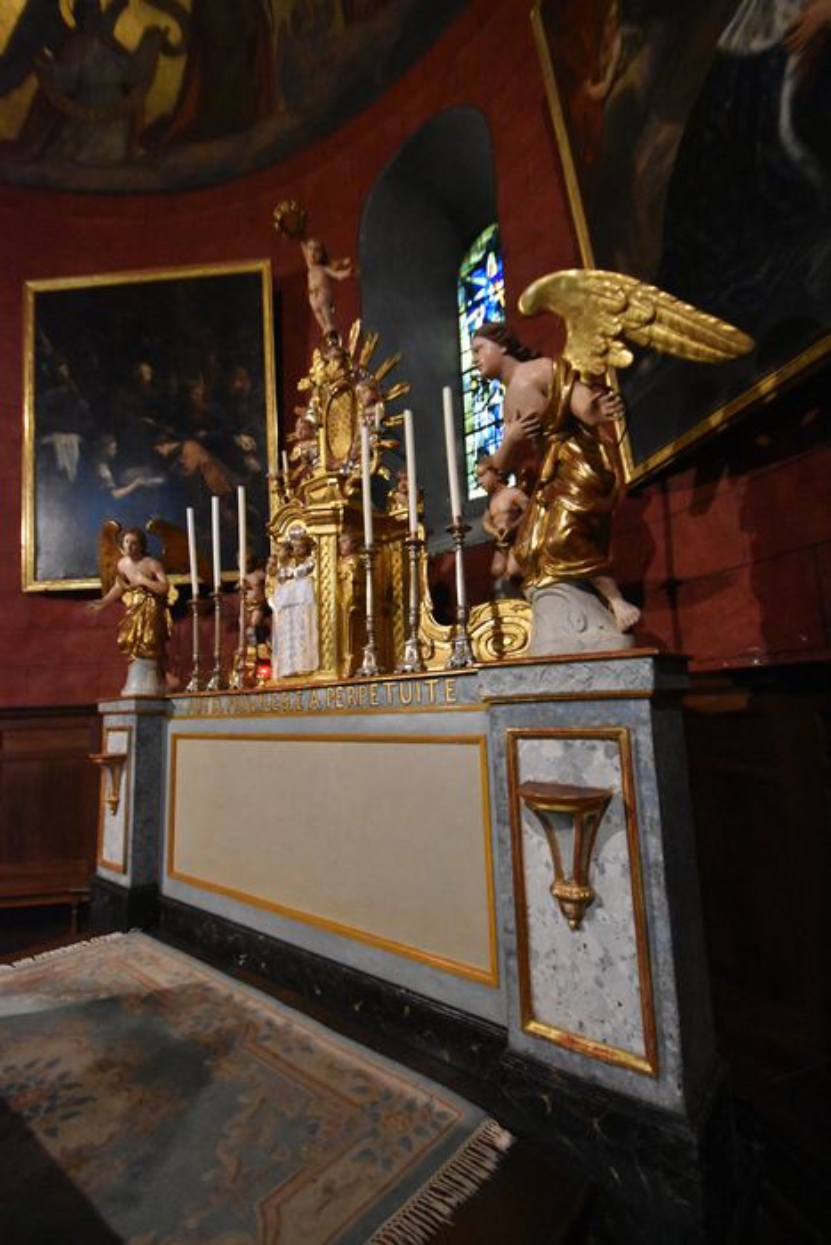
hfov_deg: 77.4
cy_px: 622
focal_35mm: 15
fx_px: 519
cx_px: 416
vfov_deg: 100.4
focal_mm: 10
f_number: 3.5
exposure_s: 1/60
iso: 8000
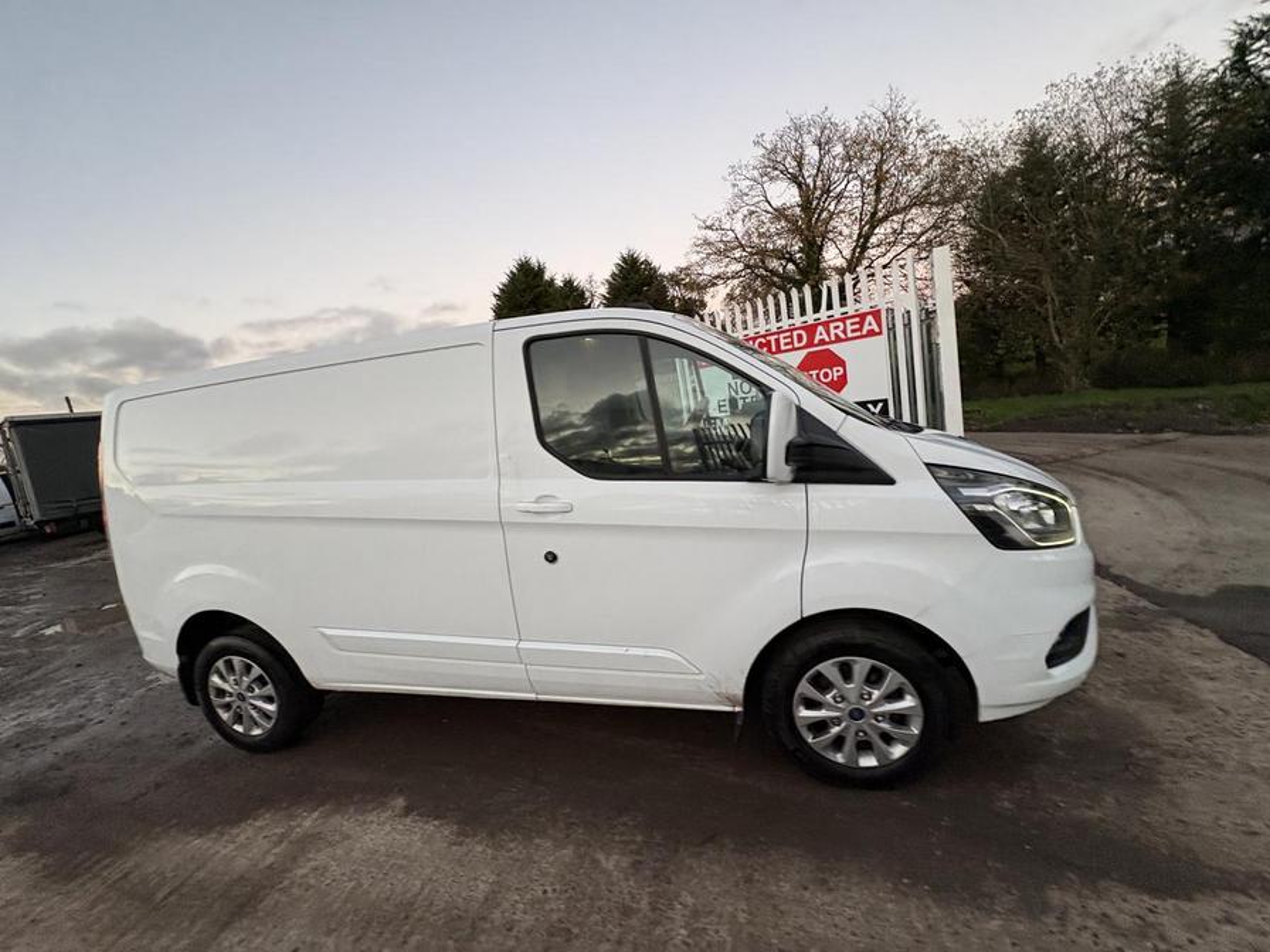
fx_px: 514
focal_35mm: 14
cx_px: 635
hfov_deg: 102.1
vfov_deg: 85.7
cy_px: 476
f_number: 2.2
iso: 160
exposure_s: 1/69
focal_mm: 2.22
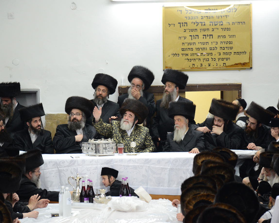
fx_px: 1483
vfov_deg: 8.6
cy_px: 111
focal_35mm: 180
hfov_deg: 10.7
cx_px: 131
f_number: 5.6
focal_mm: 105
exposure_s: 1/30
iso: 1250
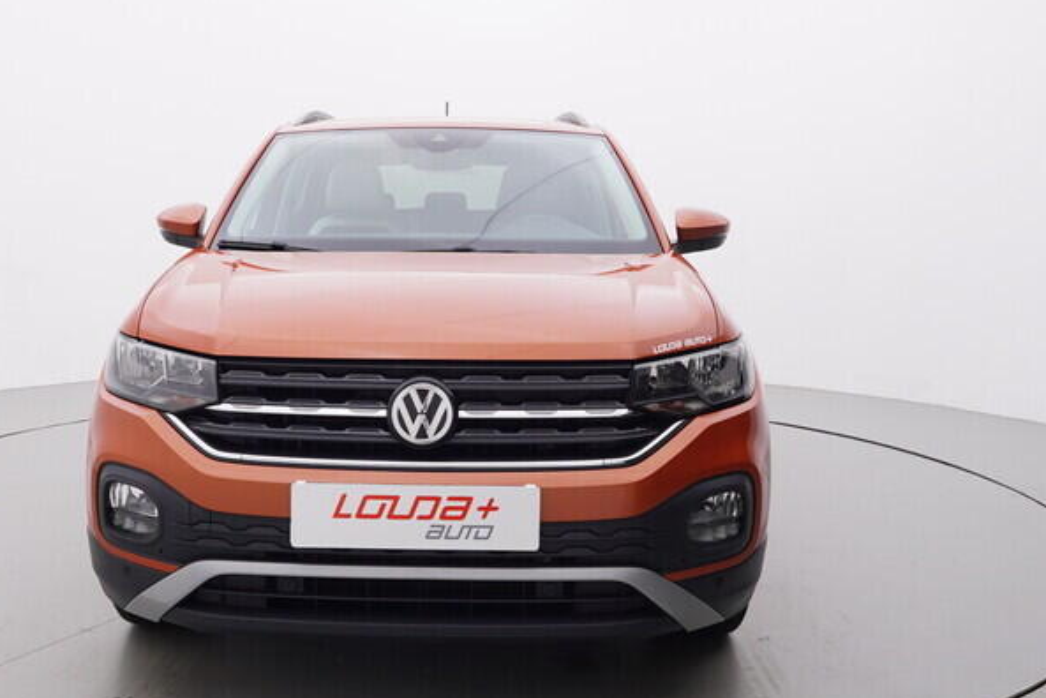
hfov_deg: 49.4
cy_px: 381
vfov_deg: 34.3
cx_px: 430
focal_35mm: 39
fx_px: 1130
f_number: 5
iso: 200
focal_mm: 15
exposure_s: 1/80
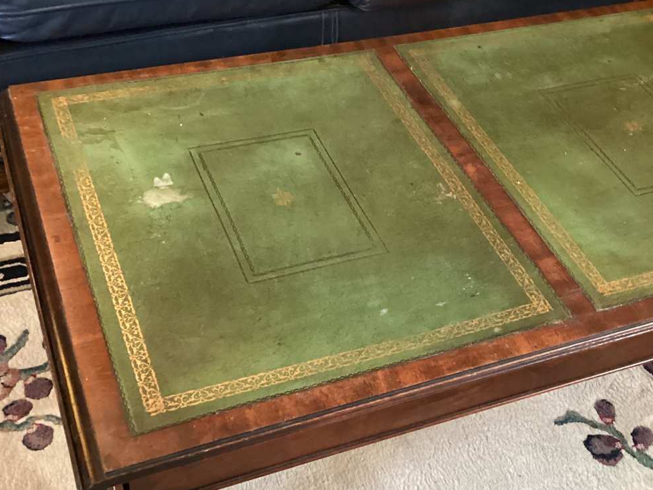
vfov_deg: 30.2
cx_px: 395
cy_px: 286
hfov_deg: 39.5
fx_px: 906
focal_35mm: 48
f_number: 2.4
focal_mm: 3.3
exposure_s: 1/30
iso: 640
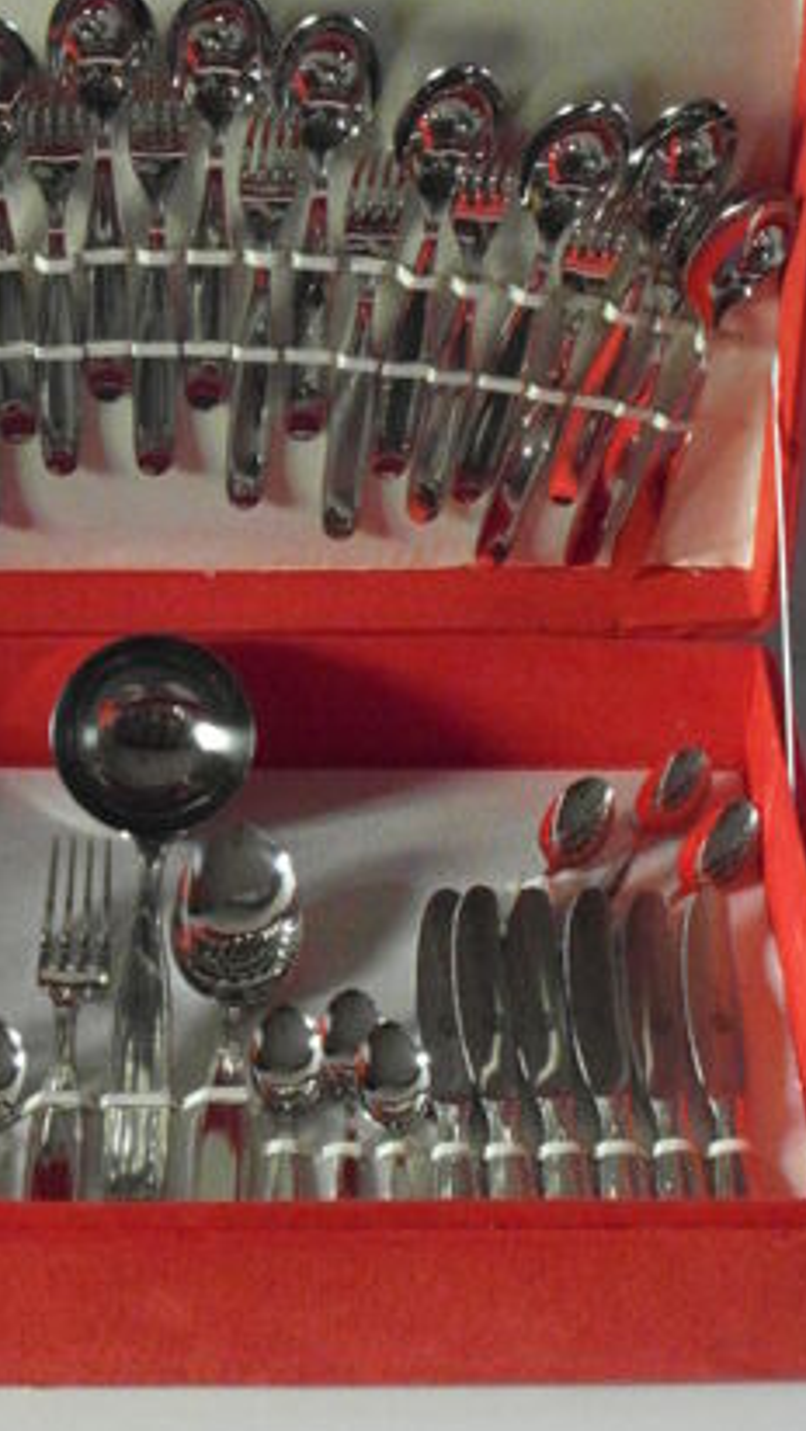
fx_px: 3986
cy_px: 563
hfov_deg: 11.5
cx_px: 160
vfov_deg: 20.3
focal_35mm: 105
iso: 800
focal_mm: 10.2
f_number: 4
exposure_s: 1/15
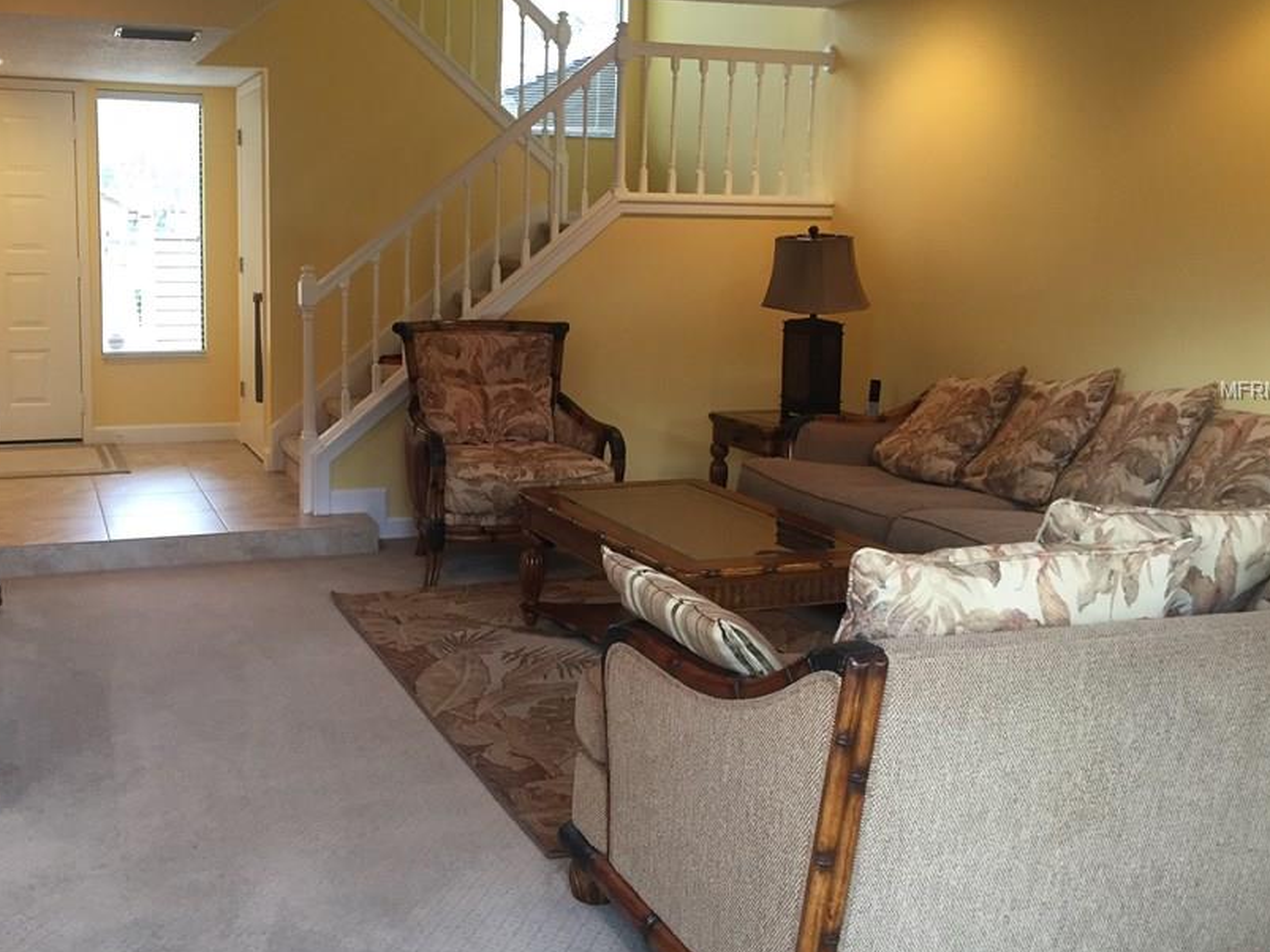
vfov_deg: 38.5
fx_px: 1357
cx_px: 506
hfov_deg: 49.8
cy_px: 391
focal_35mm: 37
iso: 100
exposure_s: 1/30
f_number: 2.2
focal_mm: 4.15
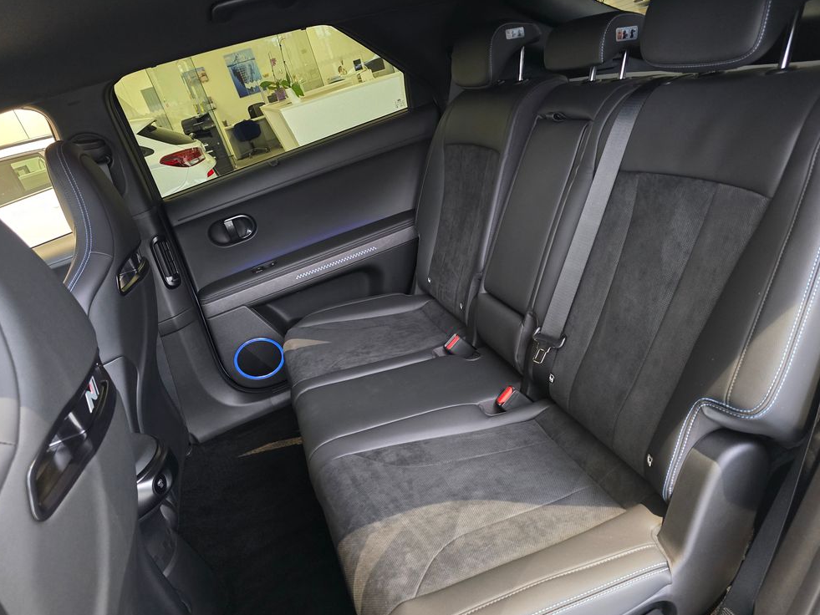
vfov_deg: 56.8
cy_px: 313
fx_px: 569
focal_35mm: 24
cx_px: 419
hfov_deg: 71.6
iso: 1250
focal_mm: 6.3
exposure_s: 1/33.3
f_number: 1.7
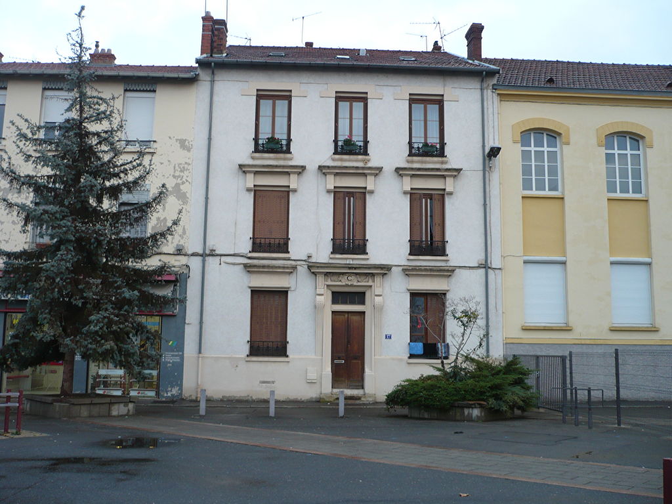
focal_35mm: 35
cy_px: 252
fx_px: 679
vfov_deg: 40.7
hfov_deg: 52.6
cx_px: 336
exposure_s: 1/30
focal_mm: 5.8
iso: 100
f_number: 2.8
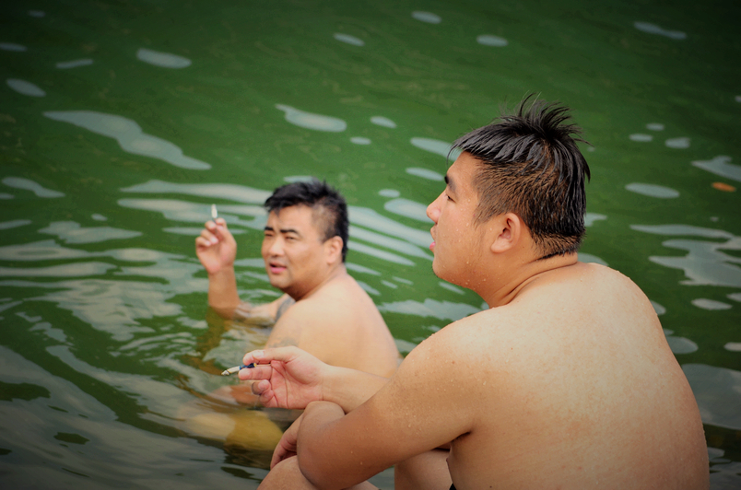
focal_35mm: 108
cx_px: 370
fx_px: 2218
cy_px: 245
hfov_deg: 19.0
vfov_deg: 12.6
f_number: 5.6
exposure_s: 1/320
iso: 200
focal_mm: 72
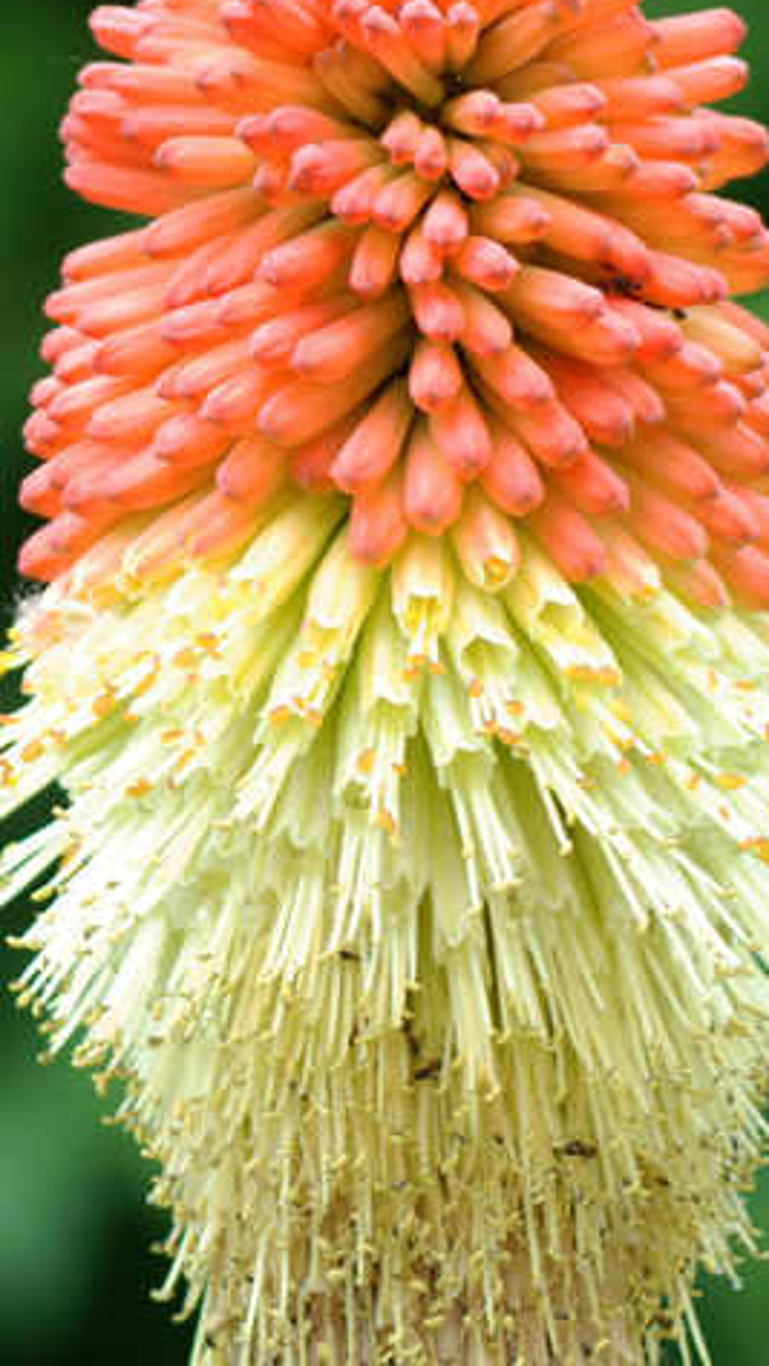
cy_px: 512
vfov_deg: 6.0
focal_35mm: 357
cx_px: -43
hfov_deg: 3.4
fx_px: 12928
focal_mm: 92
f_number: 8
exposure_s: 1/80
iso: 200
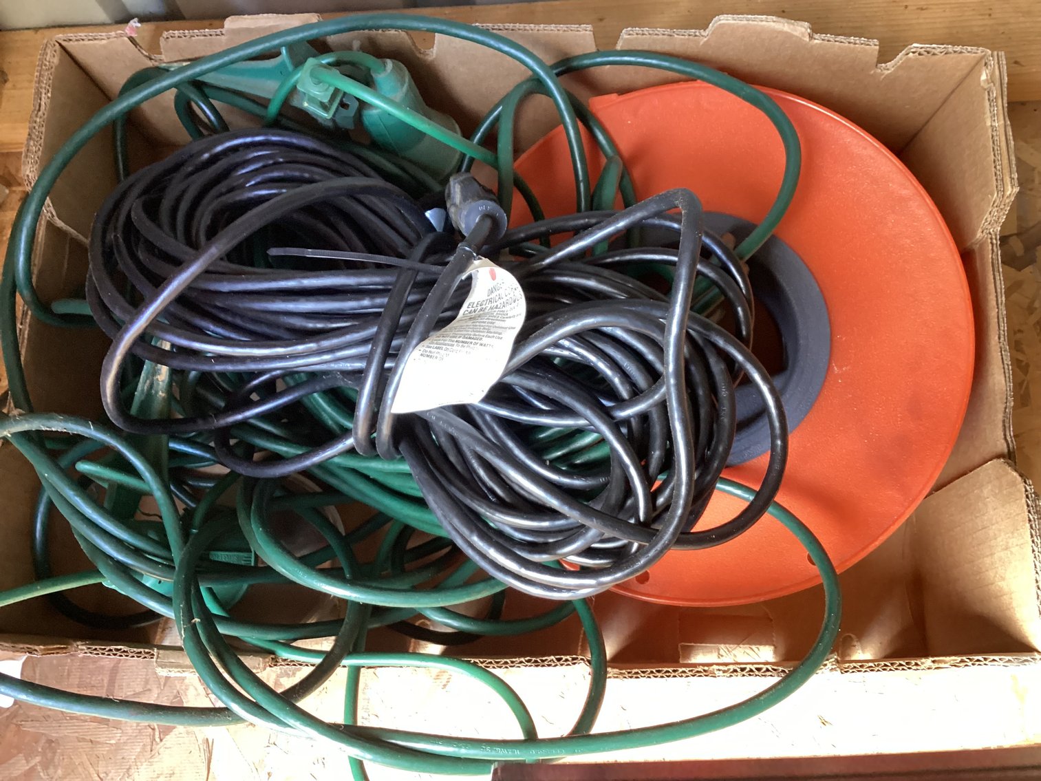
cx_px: 520
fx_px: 932
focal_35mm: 31
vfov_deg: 45.4
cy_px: 390
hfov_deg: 58.3
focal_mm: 3.3
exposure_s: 1/40
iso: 320
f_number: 2.4
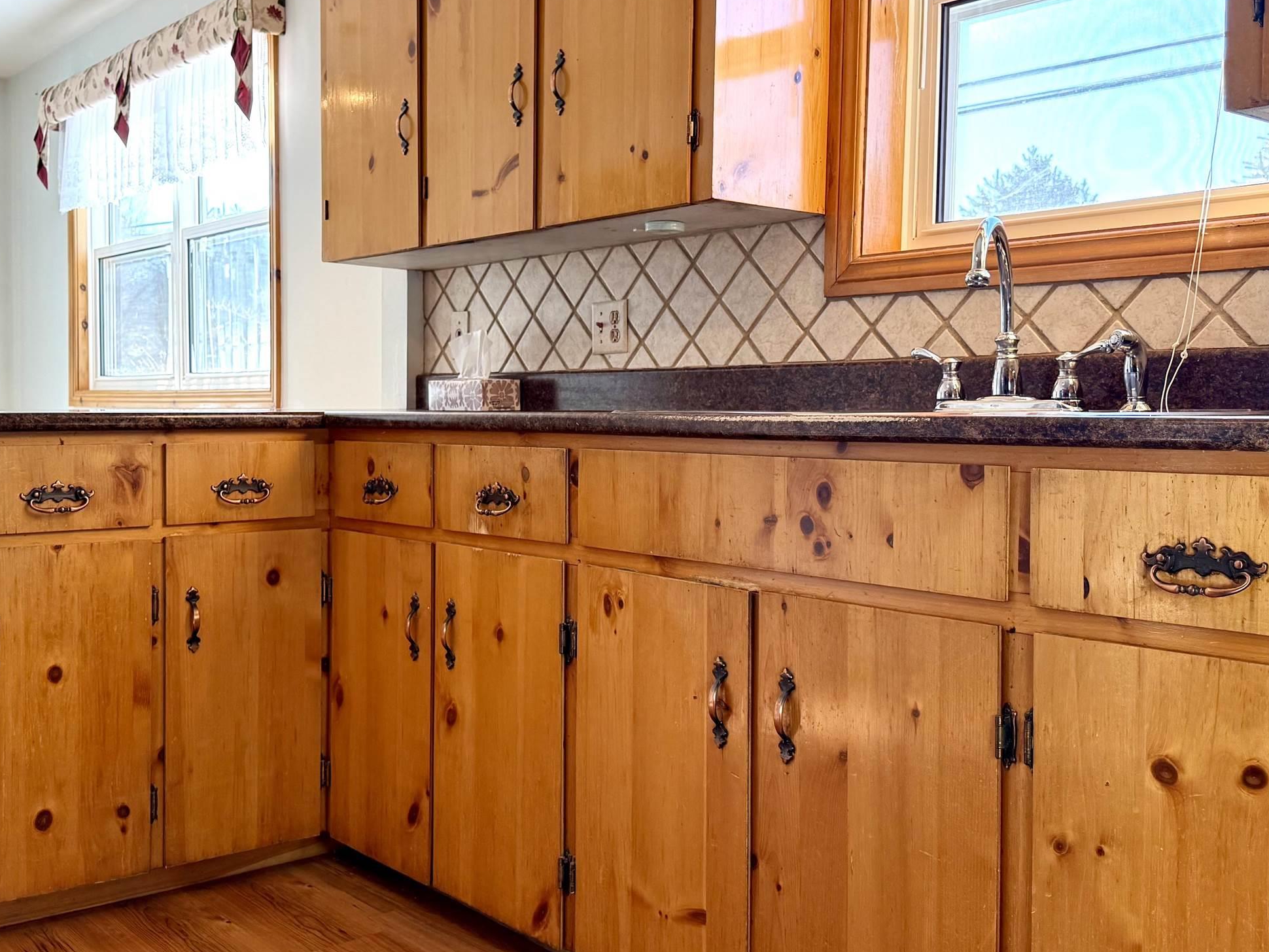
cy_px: 451
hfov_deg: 48.9
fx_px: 1393
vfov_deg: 37.7
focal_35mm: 38
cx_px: 555
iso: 100
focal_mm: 6.76
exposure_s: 1/304
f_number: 1.78
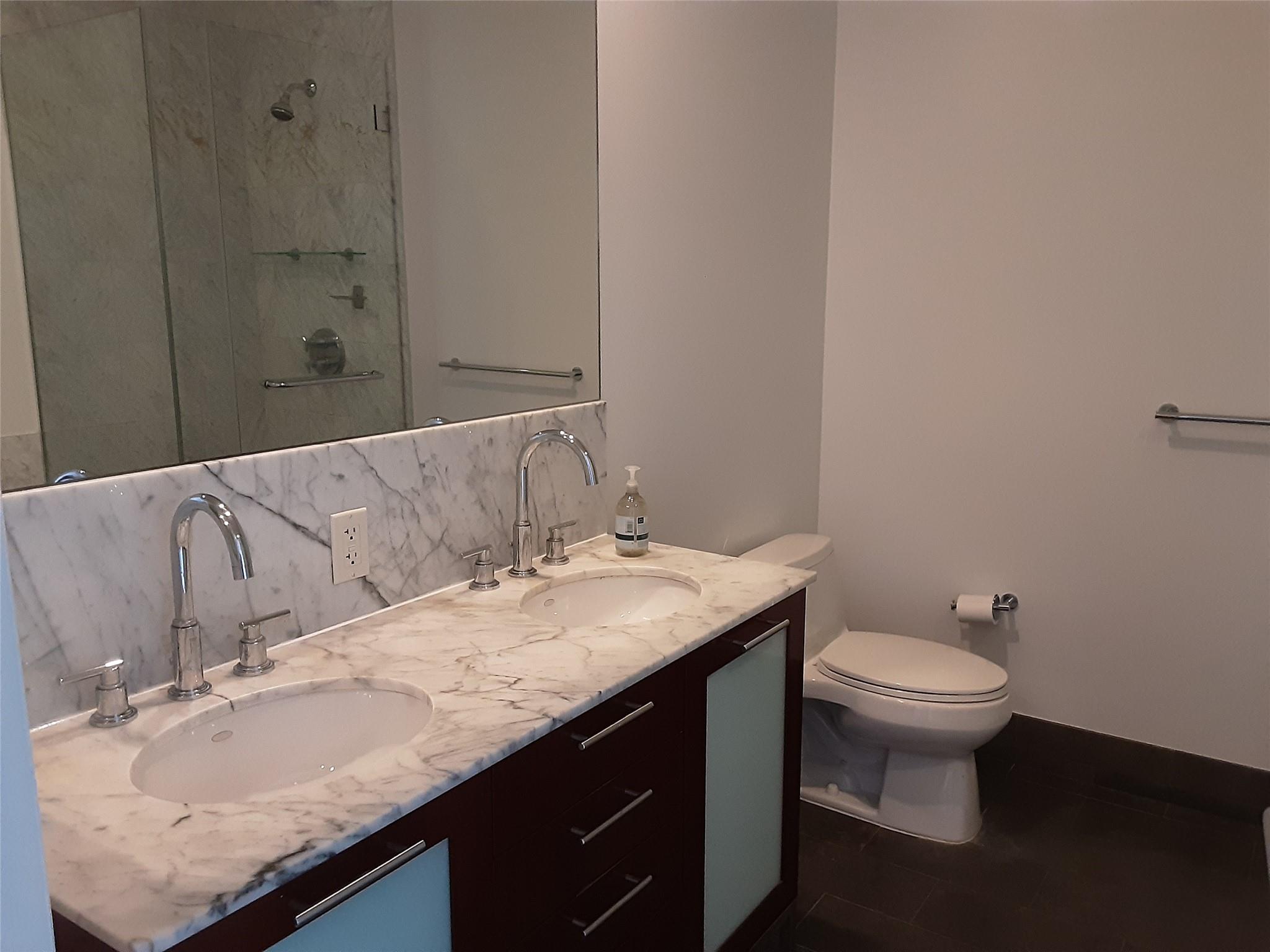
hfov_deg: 63.4
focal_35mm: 28
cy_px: 476
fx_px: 1027
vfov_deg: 49.7
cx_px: 635
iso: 250
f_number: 1.9
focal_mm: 2.9
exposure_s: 1/25
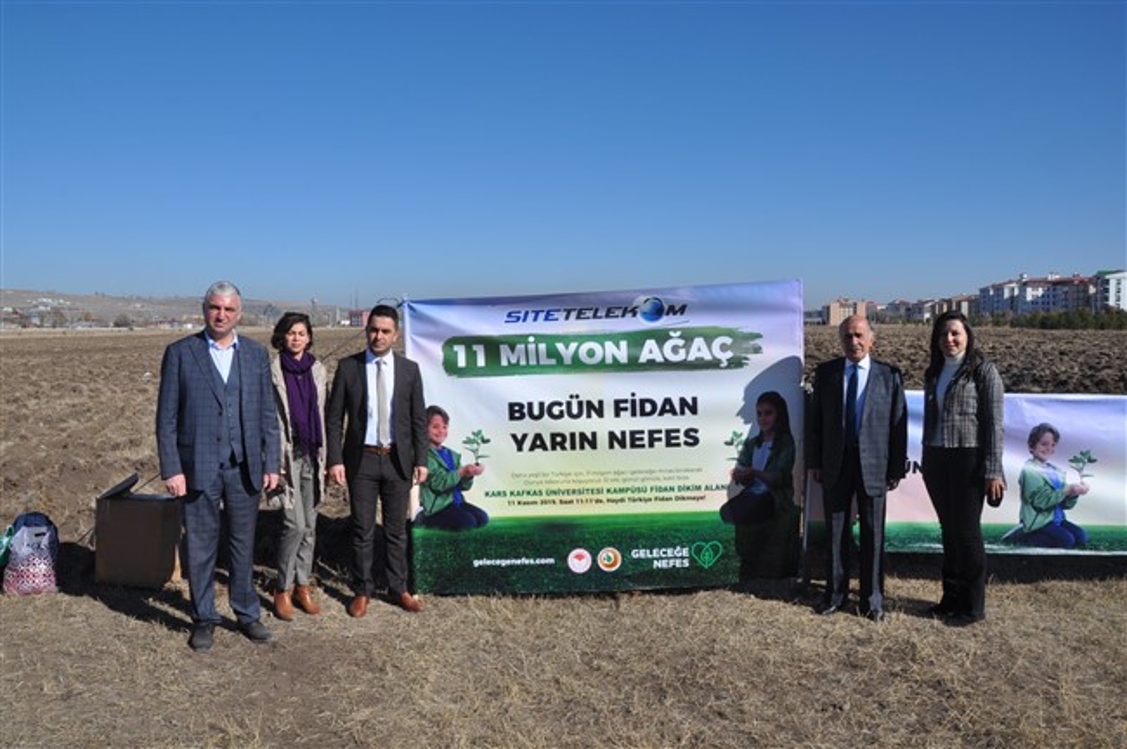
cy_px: 374
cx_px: 564
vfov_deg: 47.8
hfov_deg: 67.4
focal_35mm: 27
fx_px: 844
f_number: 14
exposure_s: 1/200
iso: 200
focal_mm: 18
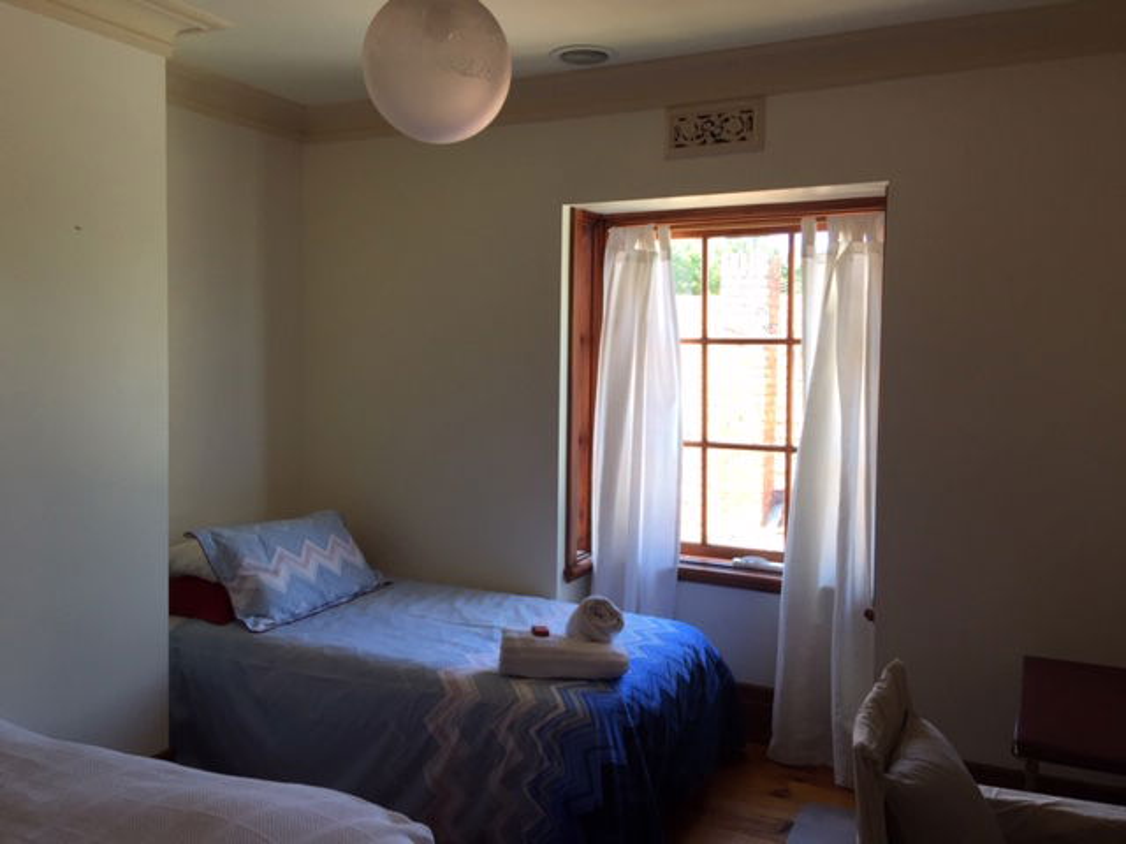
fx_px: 943
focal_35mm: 29
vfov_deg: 48.2
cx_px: 563
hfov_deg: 61.7
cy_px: 422
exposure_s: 1/100
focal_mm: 4.15
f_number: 2.2
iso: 40
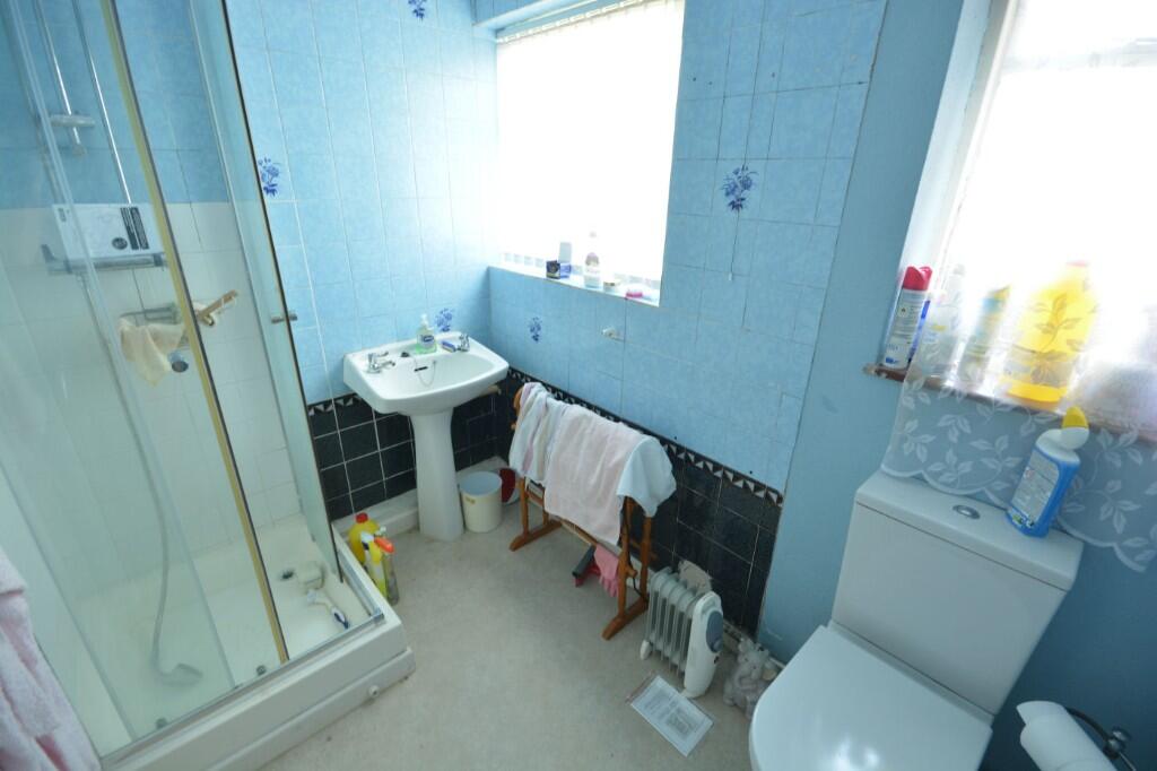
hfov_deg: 100.4
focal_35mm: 15
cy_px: 386
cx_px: 578
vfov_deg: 77.3
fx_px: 482
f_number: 8
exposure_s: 1/6
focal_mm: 10
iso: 400
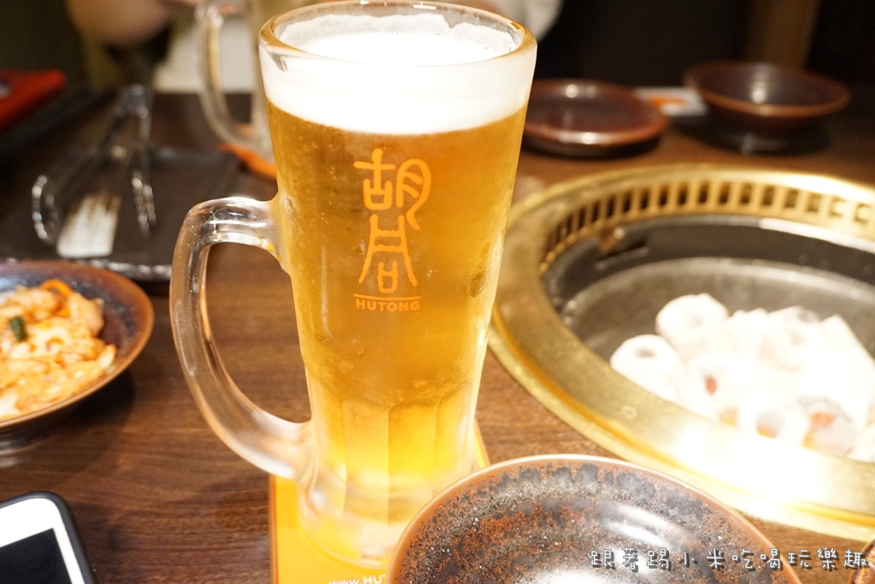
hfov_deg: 55.1
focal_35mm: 34
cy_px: 292
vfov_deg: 38.4
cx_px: 438
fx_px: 839
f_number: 4
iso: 2500
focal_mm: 23
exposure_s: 1/60
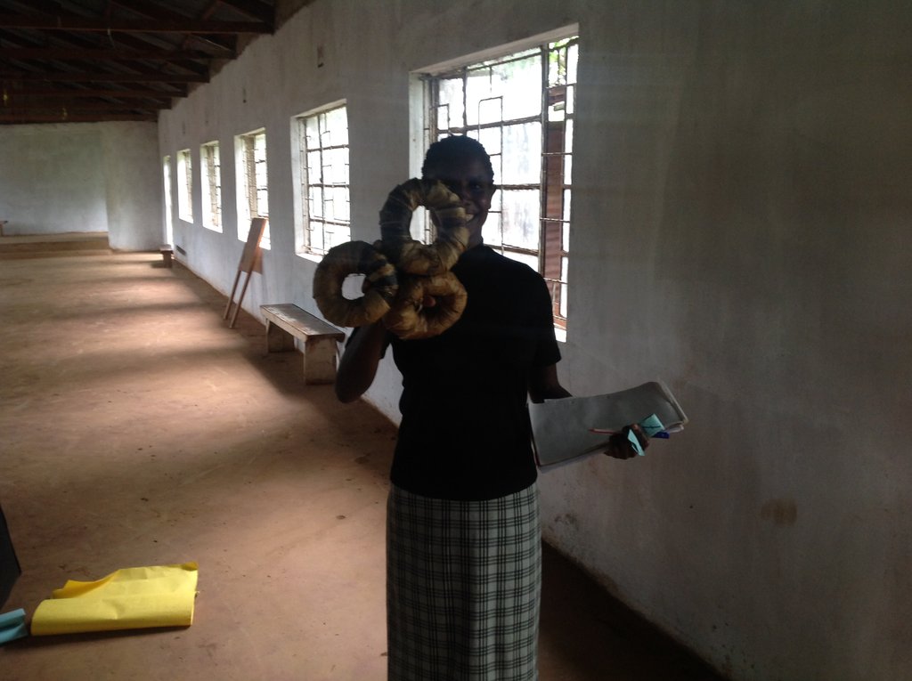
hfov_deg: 52.7
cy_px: 340
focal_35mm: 35
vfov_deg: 40.6
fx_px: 921
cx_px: 456
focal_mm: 4.28
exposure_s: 1/17
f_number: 2.4
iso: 80
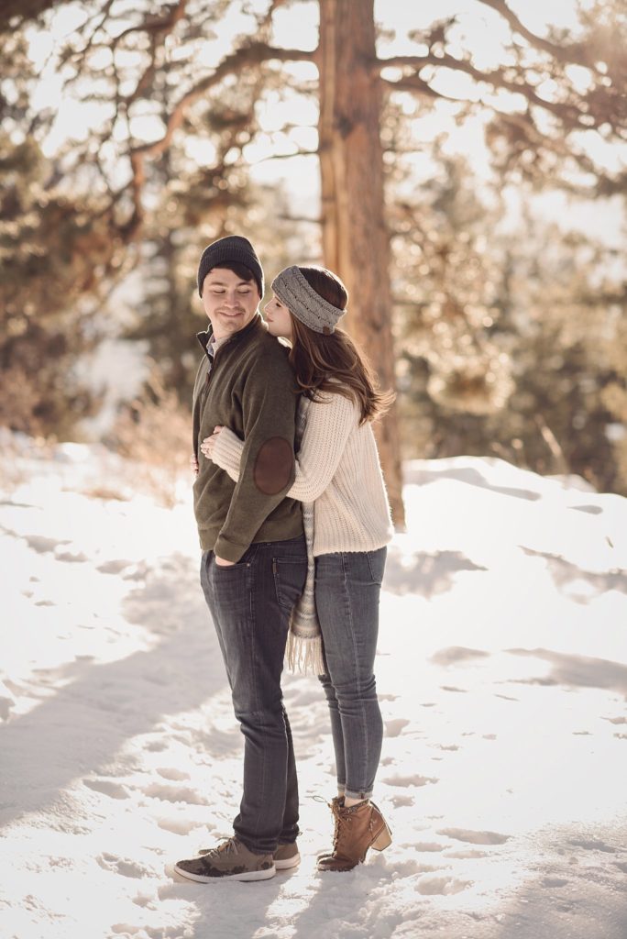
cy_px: 470
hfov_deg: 16.1
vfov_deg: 23.9
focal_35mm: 85
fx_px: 2217
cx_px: 314
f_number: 2.2
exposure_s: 1/640
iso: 200
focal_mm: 85
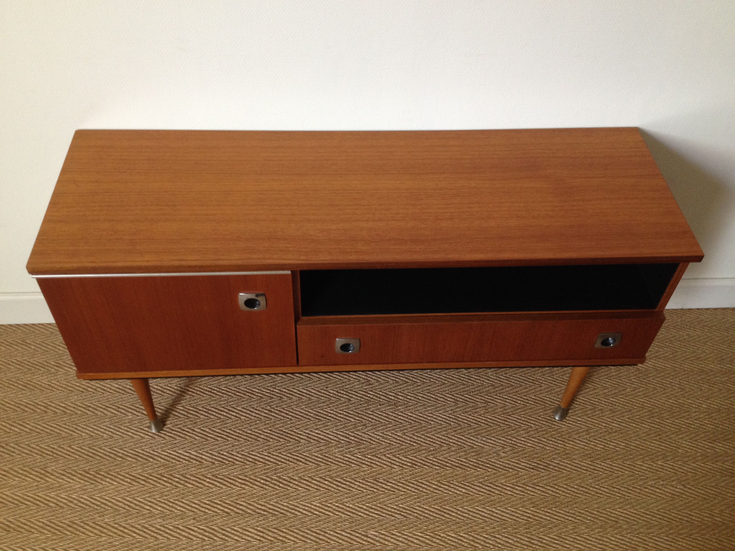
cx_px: 368
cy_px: 276
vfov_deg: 40.7
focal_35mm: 35
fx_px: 743
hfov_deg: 52.6
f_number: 2.4
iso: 125
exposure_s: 1/20
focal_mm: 4.28
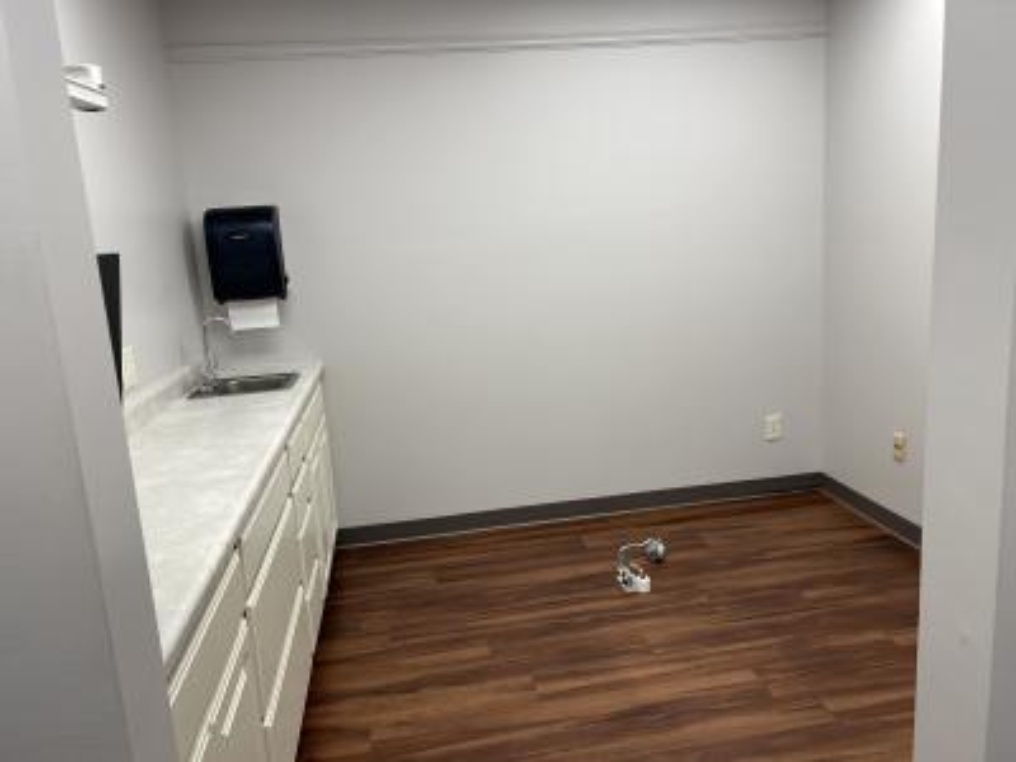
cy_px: 381
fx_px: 763
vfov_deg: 53.1
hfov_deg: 67.3
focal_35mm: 26
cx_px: 508
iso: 64
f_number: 1.5
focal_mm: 5.7
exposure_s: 1/120
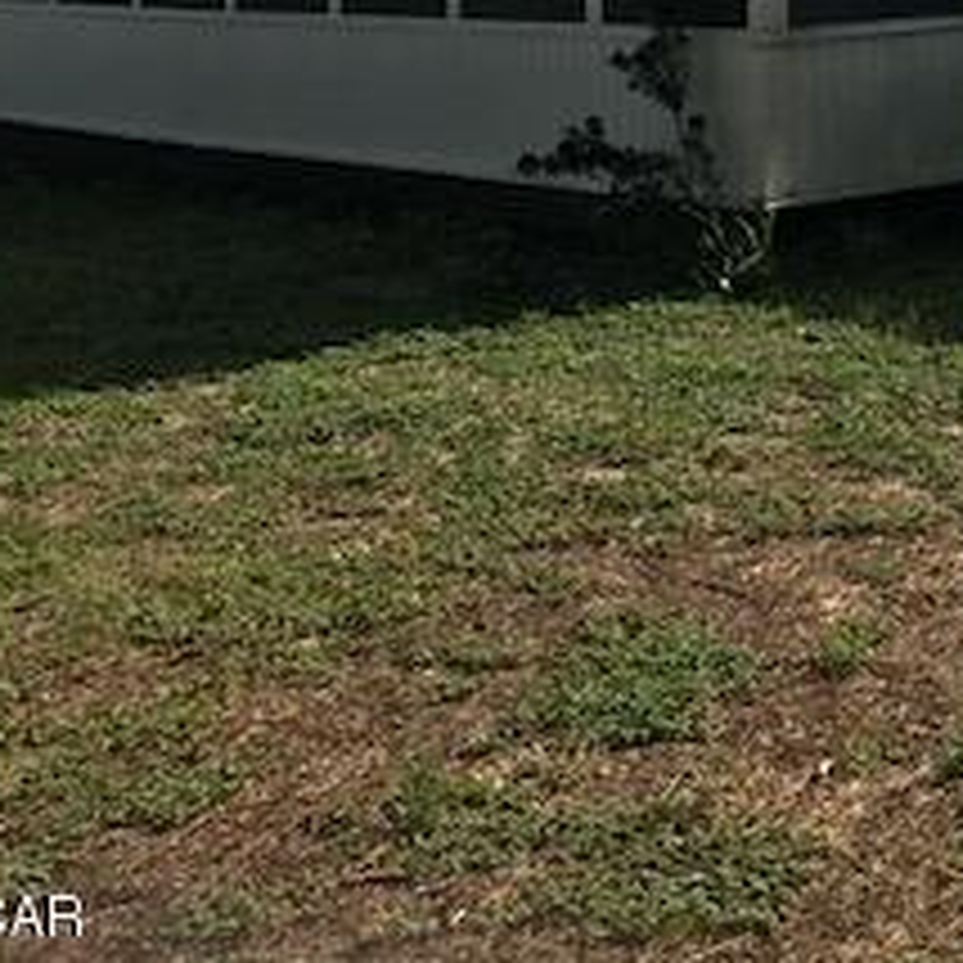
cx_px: 1166
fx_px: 2329
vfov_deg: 22.2
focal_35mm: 74
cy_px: -72
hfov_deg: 21.6
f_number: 1.8
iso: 20
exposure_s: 1/2083
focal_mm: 3.99
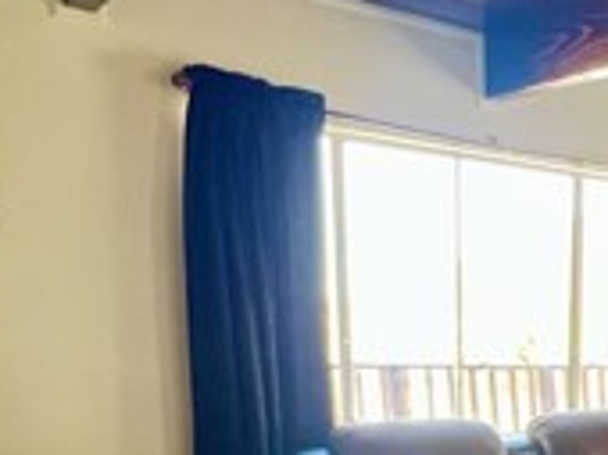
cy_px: 573
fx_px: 859
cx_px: 583
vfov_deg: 25.8
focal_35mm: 49
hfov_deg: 35.8
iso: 250
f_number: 1.8
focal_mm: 1.57
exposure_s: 1/85
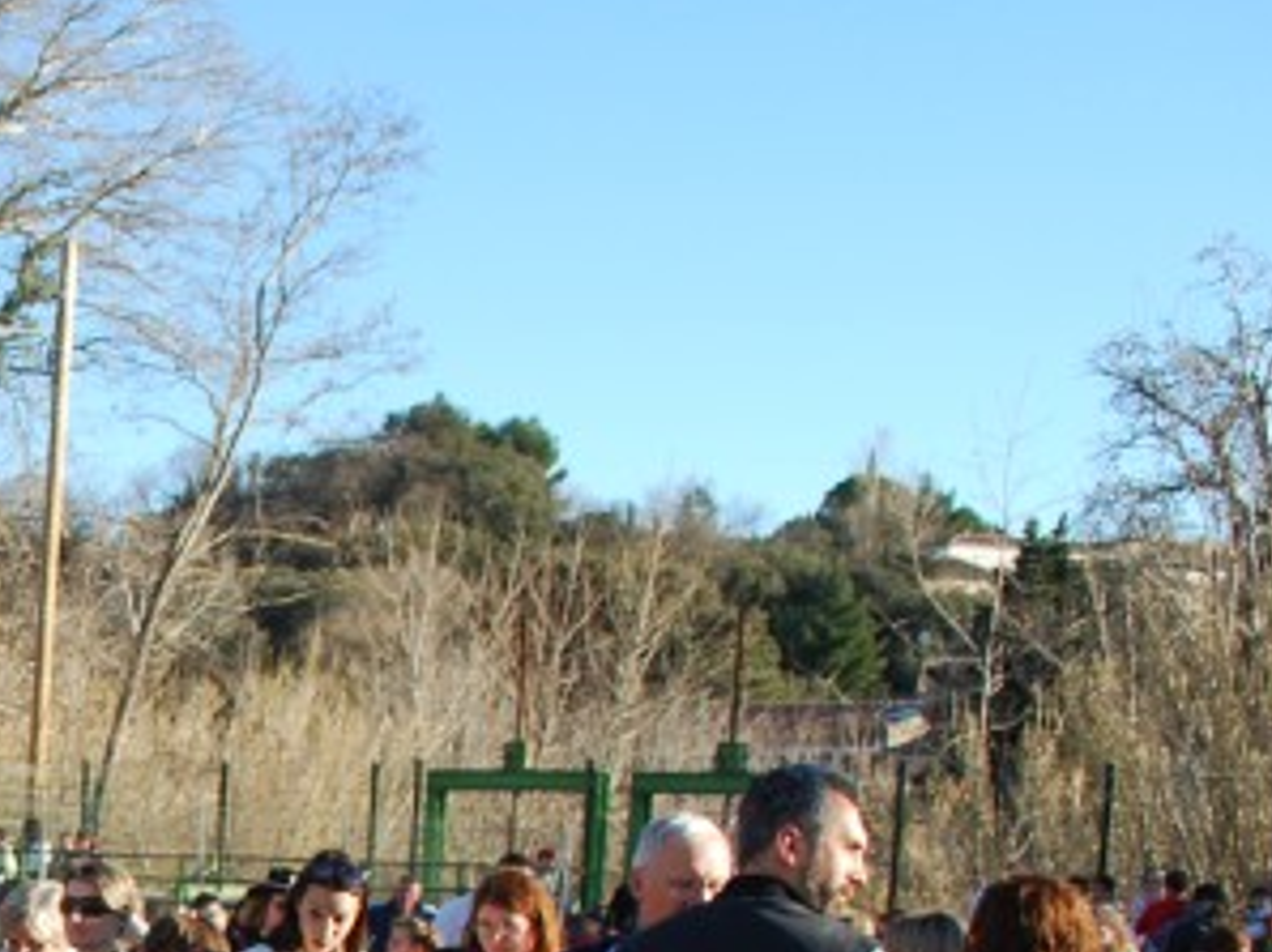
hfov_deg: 21.9
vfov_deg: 17.9
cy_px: 1157
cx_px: -484
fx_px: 2864
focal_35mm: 78
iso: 100
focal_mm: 18
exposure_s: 1/160
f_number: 6.3
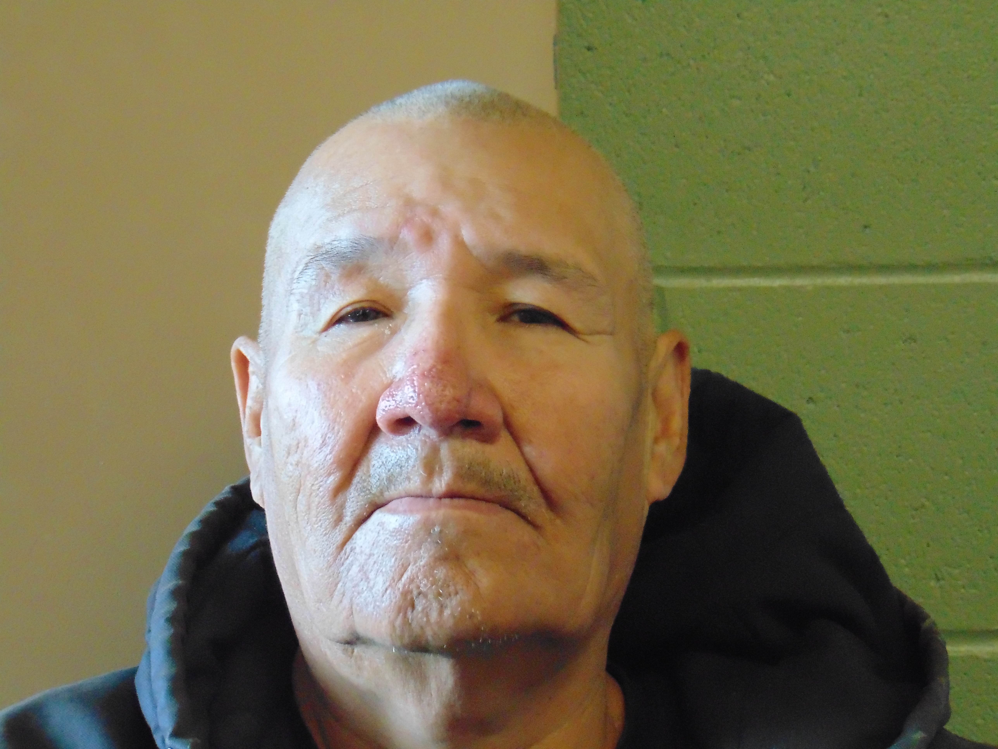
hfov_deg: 18.2
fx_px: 3114
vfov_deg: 13.7
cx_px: 499
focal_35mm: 108
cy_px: 374
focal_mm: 19.4
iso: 800
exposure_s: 1/40
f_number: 3.9
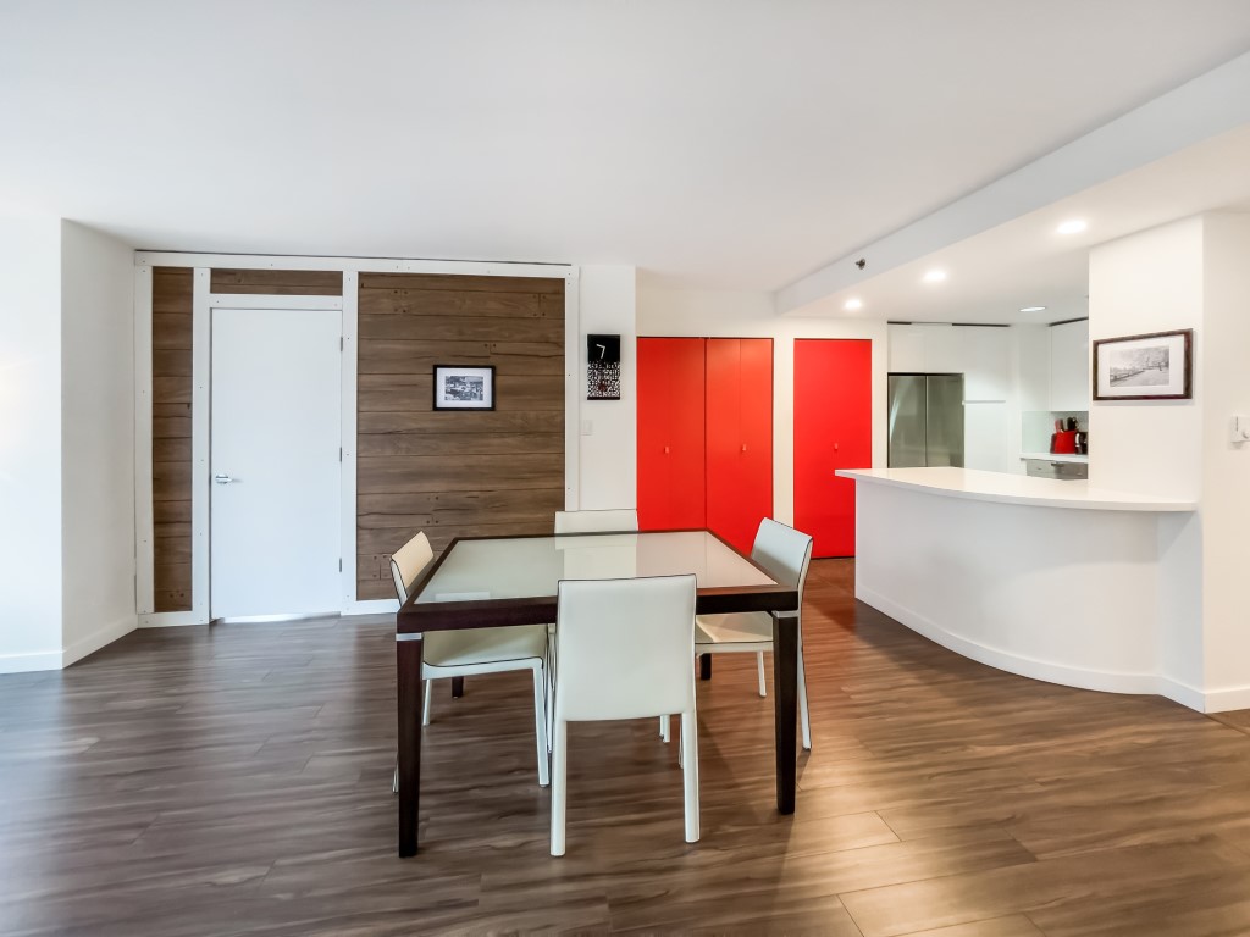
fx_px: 469
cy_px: 468
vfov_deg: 89.9
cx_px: 625
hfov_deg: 106.2
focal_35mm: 13
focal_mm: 1.5
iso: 320
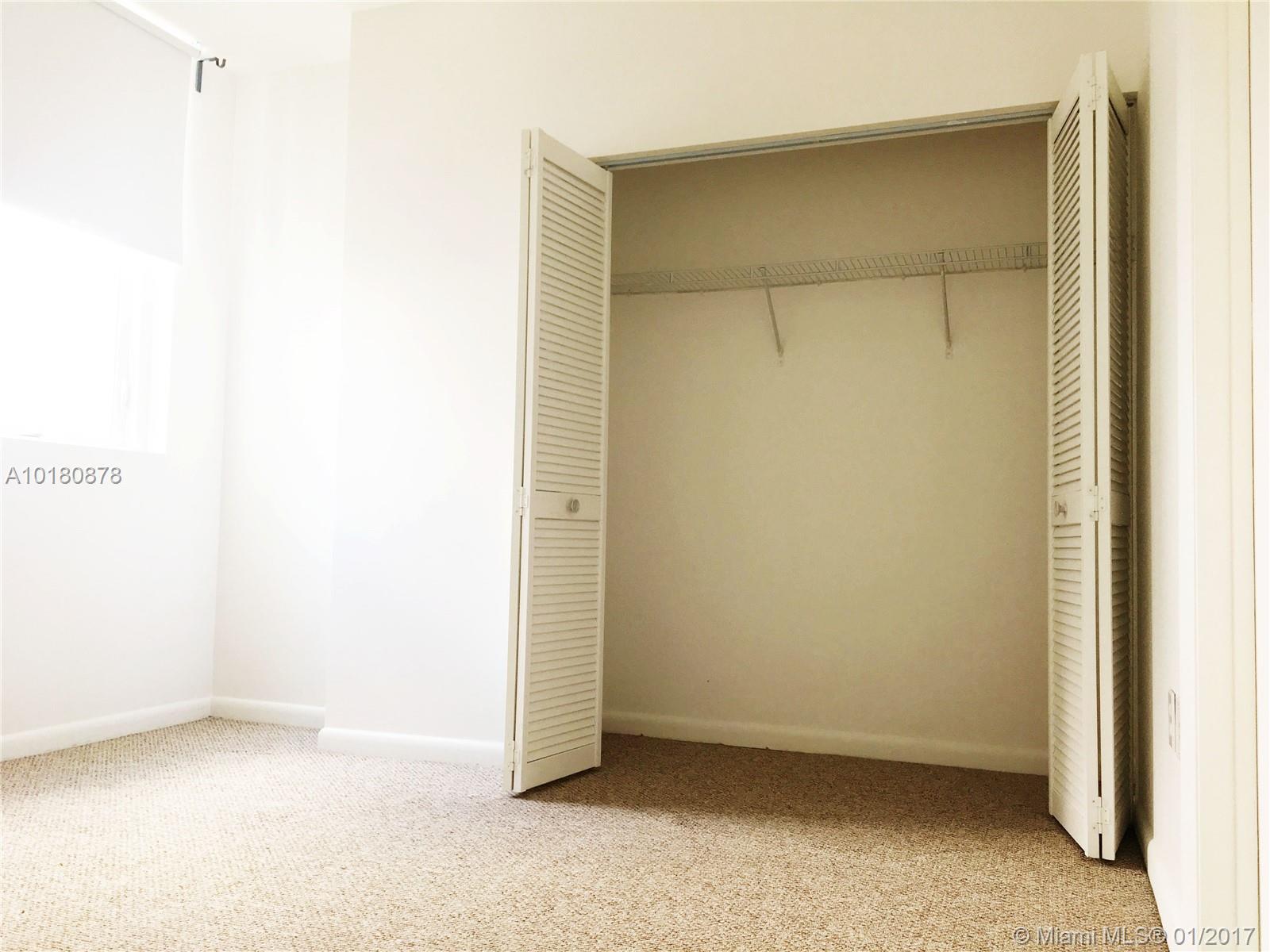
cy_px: 476
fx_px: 1064
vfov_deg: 48.2
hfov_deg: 61.7
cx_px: 635
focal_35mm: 29
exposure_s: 1/50
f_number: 2.2
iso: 32
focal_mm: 4.15
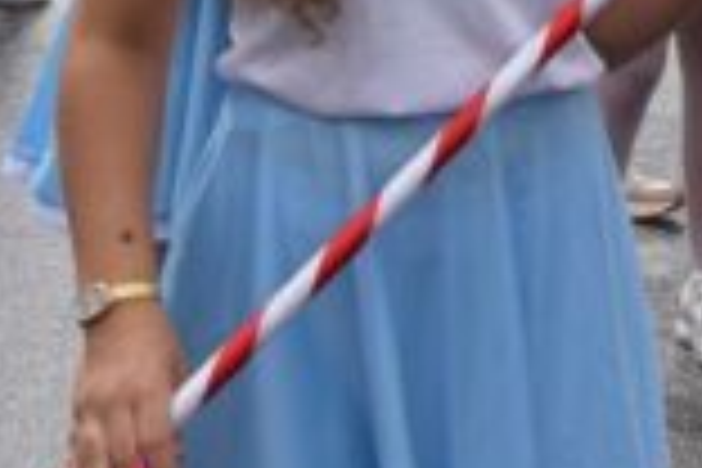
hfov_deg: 10.2
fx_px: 3478
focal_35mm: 178
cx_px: 1620
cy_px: -376
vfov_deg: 7.5
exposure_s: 1/320
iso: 200
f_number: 9
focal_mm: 25
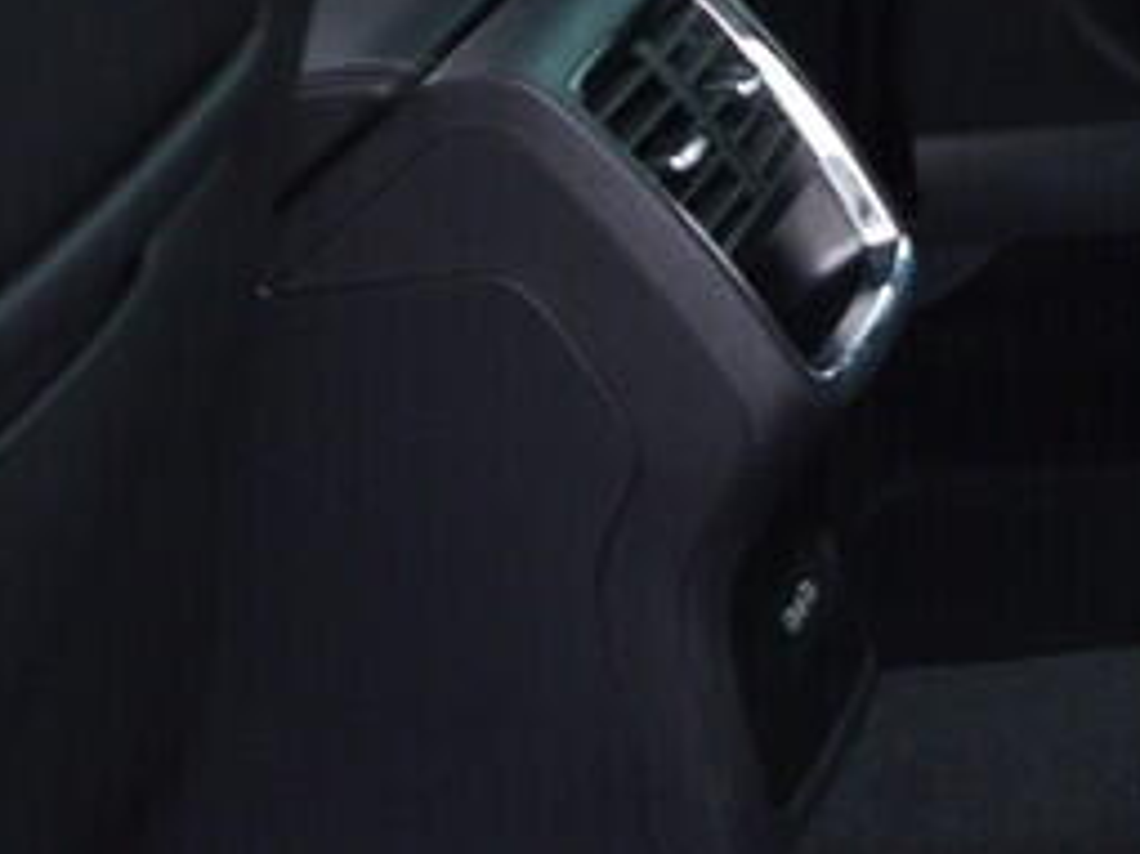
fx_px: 4575
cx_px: 1989
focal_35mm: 139
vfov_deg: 10.3
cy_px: -427
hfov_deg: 13.0
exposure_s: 1/40
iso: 400
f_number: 2.8
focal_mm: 24
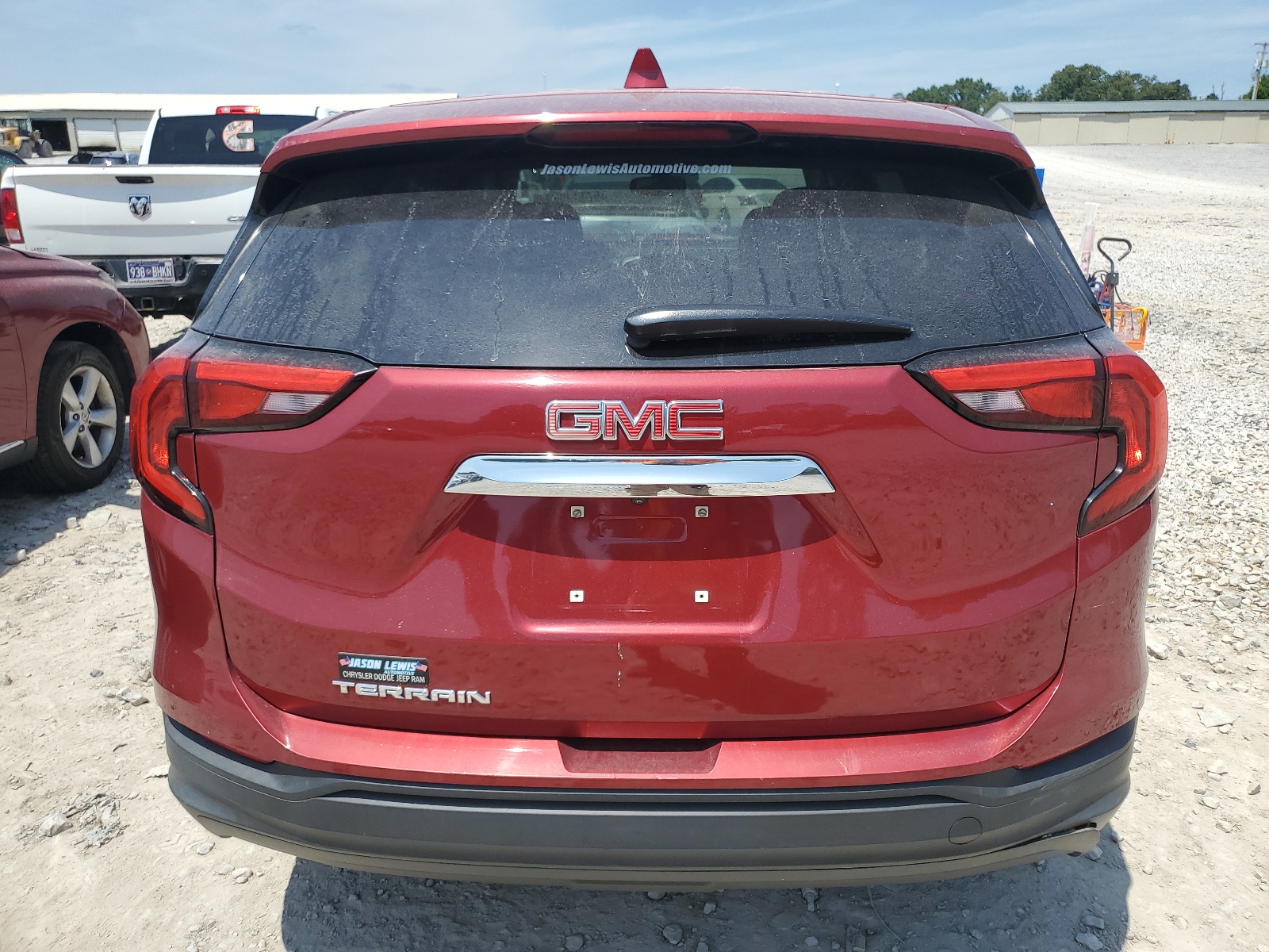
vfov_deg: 53.1
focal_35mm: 26
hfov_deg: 67.3
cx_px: 634
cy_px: 476
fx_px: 953
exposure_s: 1/3333
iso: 50
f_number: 1.5
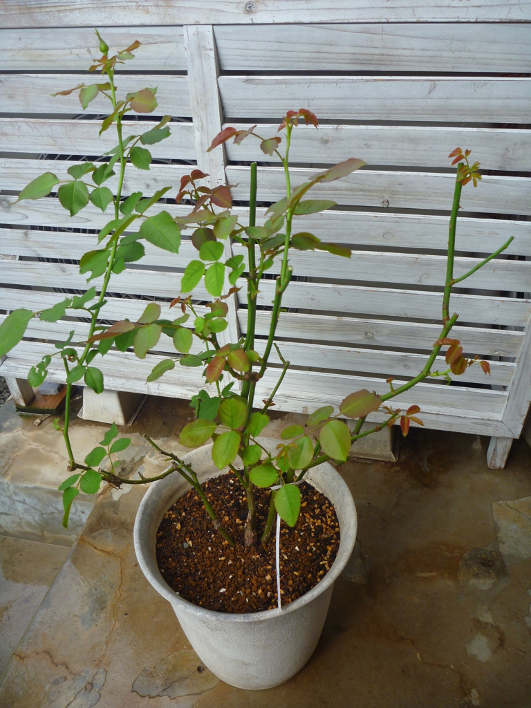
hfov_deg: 49.7
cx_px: 266
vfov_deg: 63.4
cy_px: 354
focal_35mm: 28
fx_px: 573
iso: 80
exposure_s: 1/100
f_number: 3.3
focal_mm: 4.9
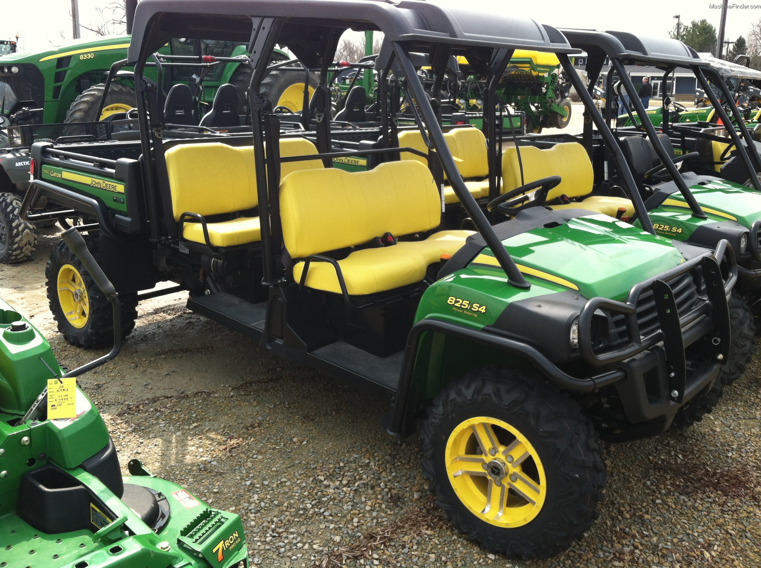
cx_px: 380
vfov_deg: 40.6
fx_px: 768
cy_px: 284
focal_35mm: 35
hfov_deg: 52.7
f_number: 2.8
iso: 80
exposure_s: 1/585
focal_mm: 3.85
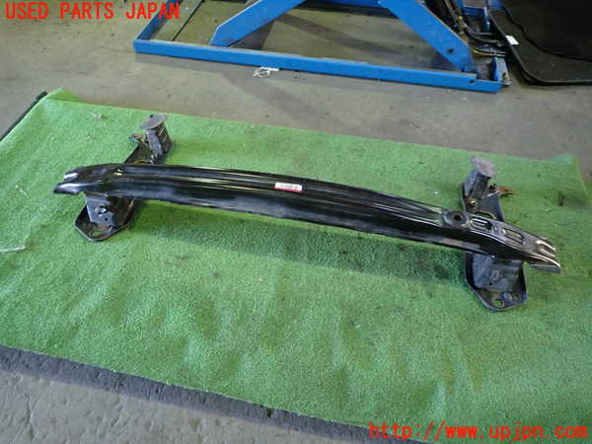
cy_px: 222
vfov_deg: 54.9
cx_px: 296
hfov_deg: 69.4
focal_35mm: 25
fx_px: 428
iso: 500
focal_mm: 4.5
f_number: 2
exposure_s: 1/30
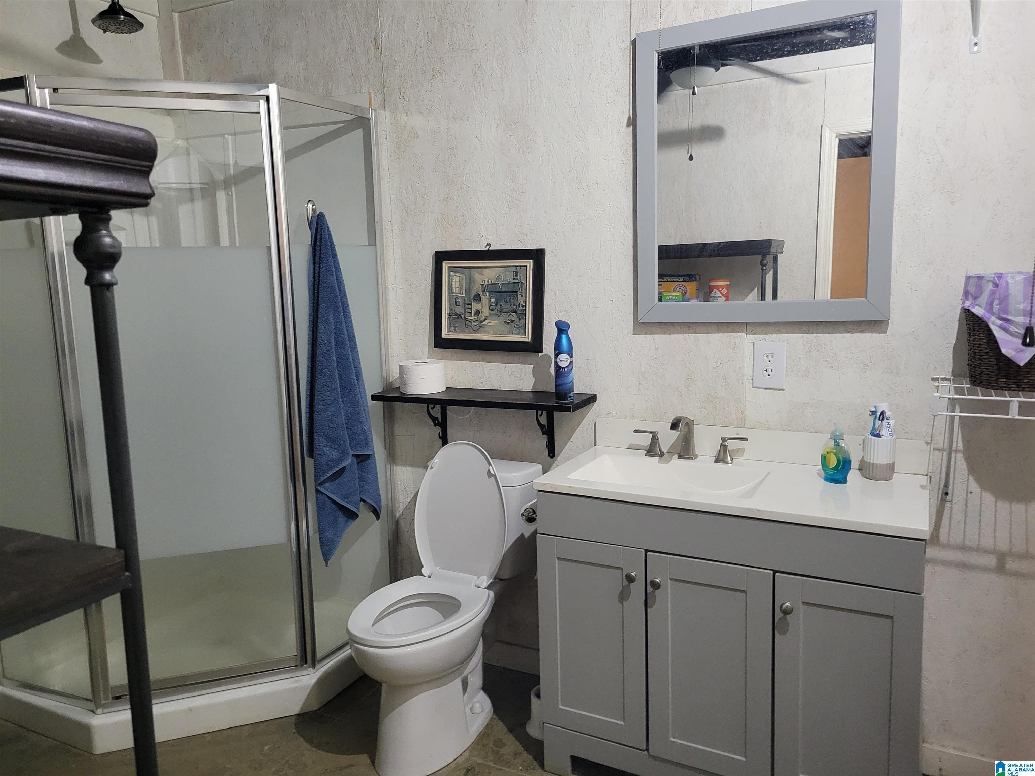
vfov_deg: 53.1
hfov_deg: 67.3
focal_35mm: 26
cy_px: 388
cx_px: 518
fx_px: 777
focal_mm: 5.4
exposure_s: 1/40
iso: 640
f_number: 1.8
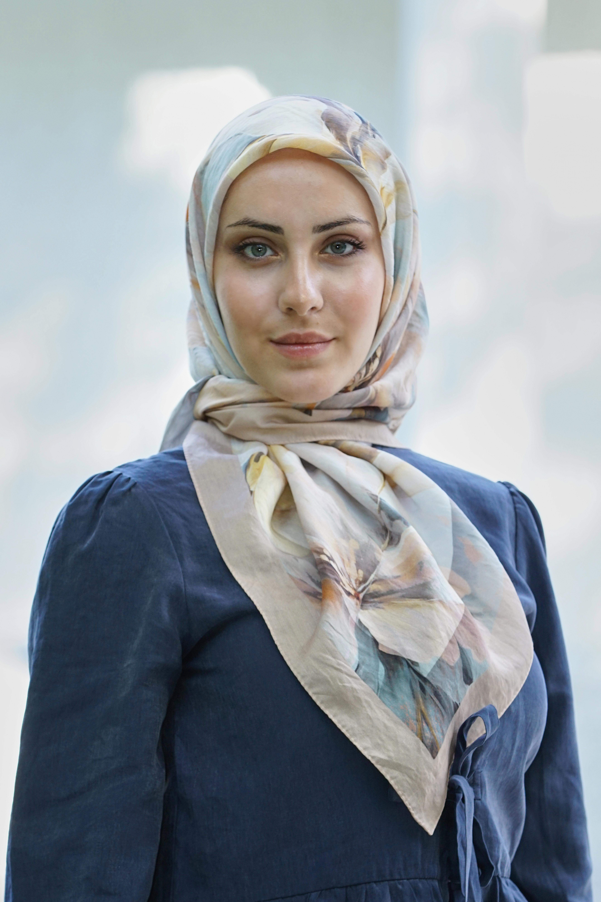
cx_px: 300
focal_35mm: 123
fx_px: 3079
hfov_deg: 11.1
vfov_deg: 16.7
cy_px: 451
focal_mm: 123
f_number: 5
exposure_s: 1/125
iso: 500
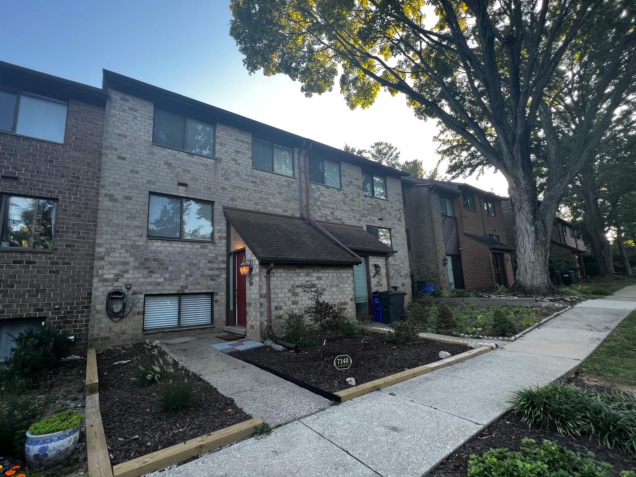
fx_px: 276
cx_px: 295
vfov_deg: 81.7
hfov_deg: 98.0
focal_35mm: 15
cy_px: 244
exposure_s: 1/99
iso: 50
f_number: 1.8
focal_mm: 1.57
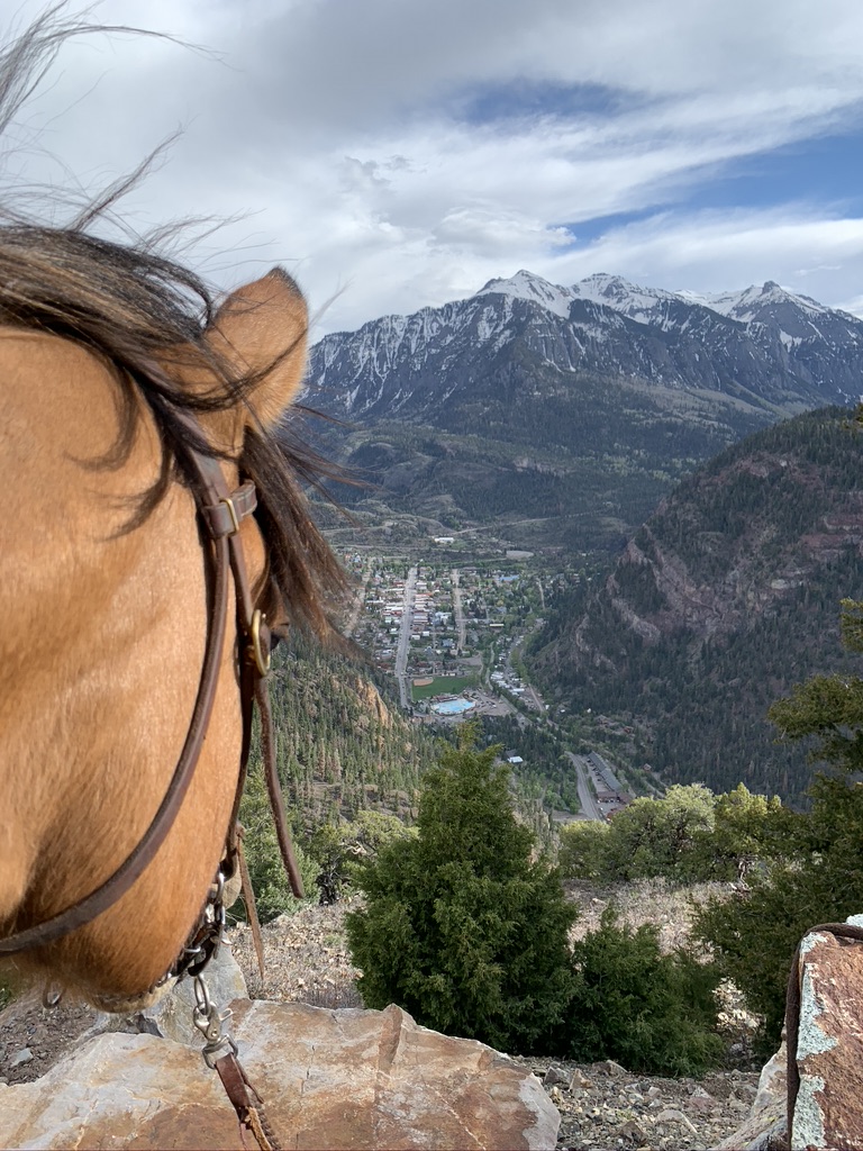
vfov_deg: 67.3
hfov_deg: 53.1
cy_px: 576
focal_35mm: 26
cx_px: 432
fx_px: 864
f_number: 1.8
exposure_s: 1/1387
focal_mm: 4.25
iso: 25
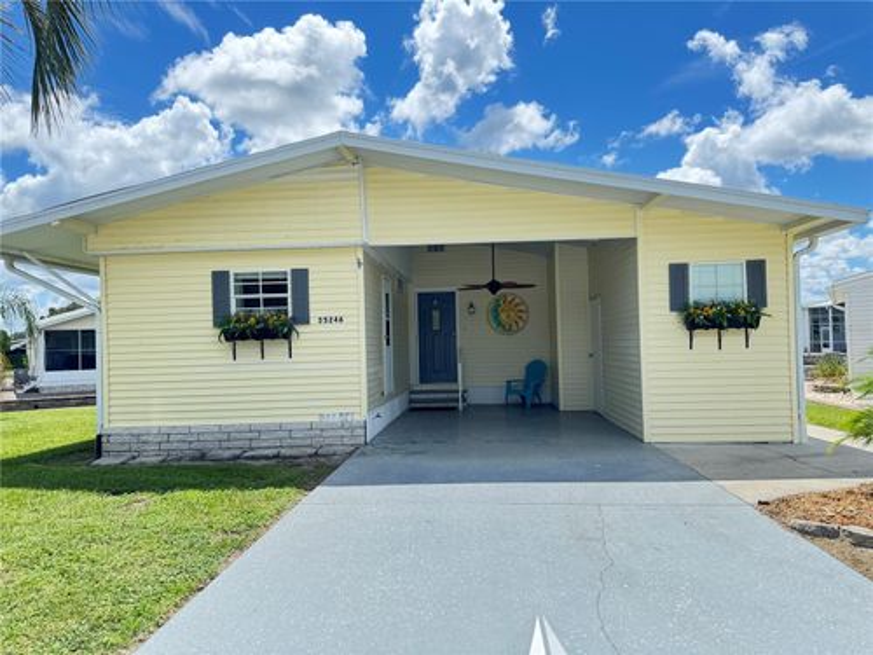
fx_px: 605
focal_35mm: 24
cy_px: 328
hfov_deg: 71.6
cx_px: 436
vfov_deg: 56.8
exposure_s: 1/1456
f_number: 1.78
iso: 80
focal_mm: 6.76
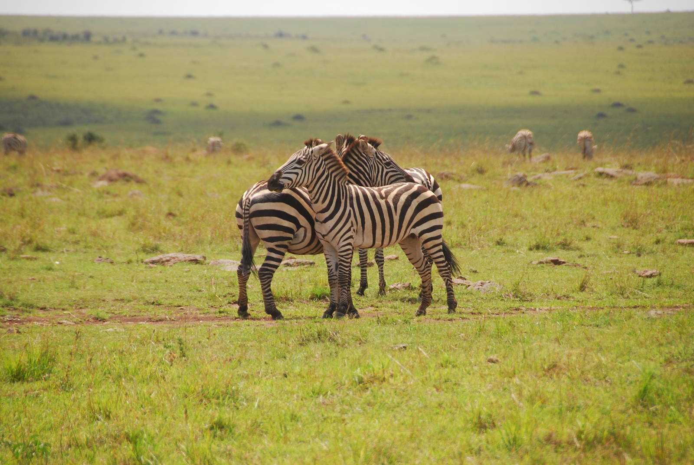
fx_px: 5790
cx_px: 347
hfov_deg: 6.9
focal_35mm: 300
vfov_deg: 4.6
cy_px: 232
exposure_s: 1/200
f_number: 5.6
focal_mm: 200
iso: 200
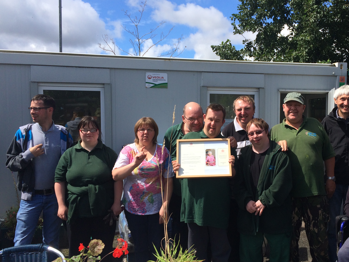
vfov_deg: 38.6
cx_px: 216
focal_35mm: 37
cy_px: 142
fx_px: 373
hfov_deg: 49.7
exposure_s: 1/2053
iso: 32
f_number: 2.2
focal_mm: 4.15
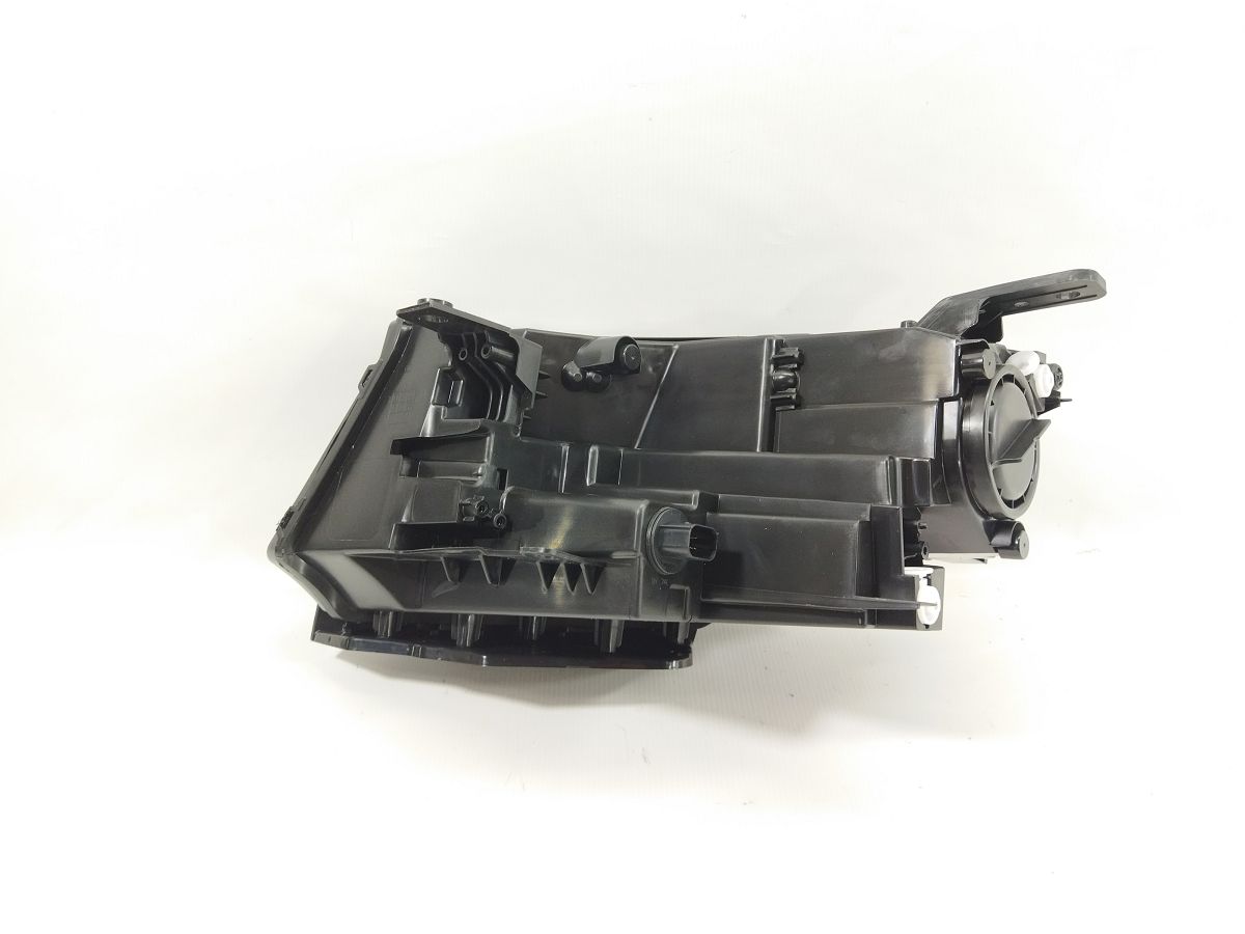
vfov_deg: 51.4
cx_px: 622
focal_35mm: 27
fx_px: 971
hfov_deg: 65.3
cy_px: 467
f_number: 1.79
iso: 123
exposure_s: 1/50
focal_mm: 4.71
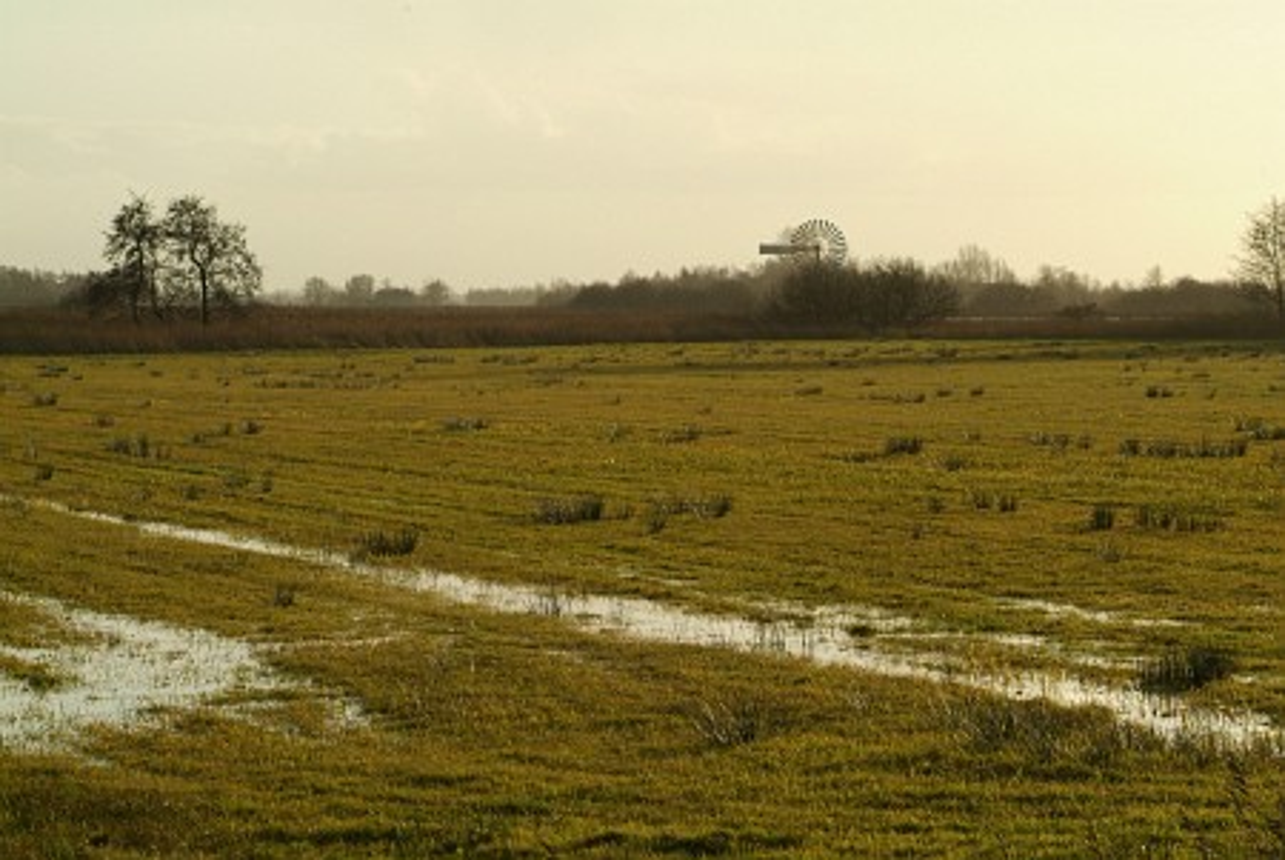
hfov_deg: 17.5
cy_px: 430
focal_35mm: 117
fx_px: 4180
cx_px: 642
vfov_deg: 11.7
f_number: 9.5
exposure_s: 1/750
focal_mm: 78
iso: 400
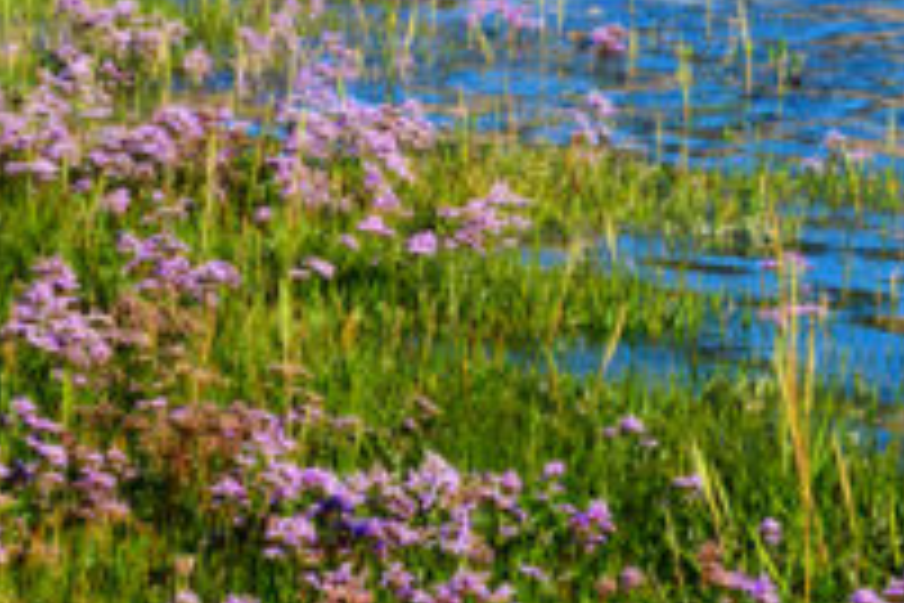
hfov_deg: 7.8
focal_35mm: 265
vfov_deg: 5.1
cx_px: 486
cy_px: -754
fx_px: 6654
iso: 64
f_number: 11
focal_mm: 52
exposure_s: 1/60
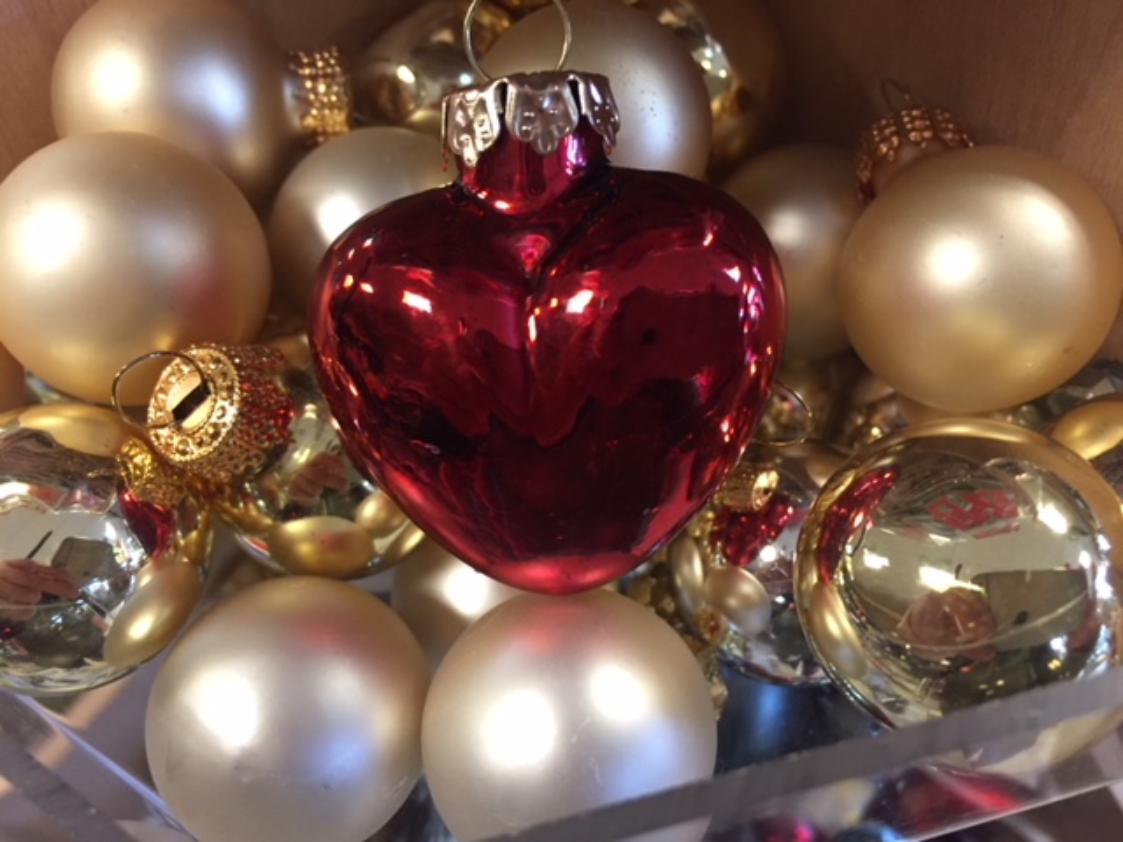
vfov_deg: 48.2
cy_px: 421
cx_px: 562
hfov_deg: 61.7
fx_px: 941
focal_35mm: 29
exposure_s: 1/33
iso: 200
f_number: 2.2
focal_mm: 4.15
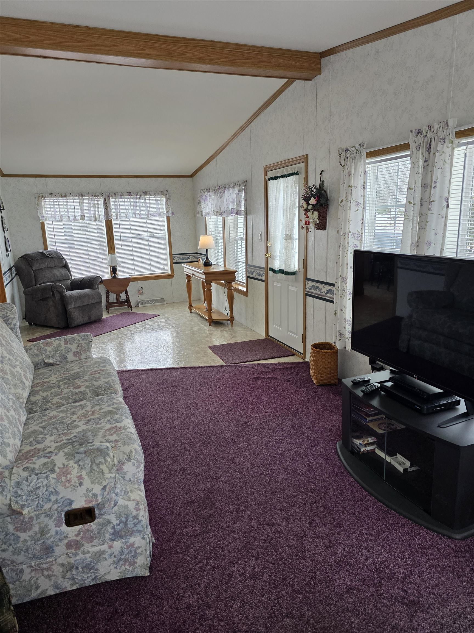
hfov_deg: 58.9
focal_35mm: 23
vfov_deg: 73.9
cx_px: 237
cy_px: 316
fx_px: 420
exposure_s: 1/180
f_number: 1.7
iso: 160
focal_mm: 6.3
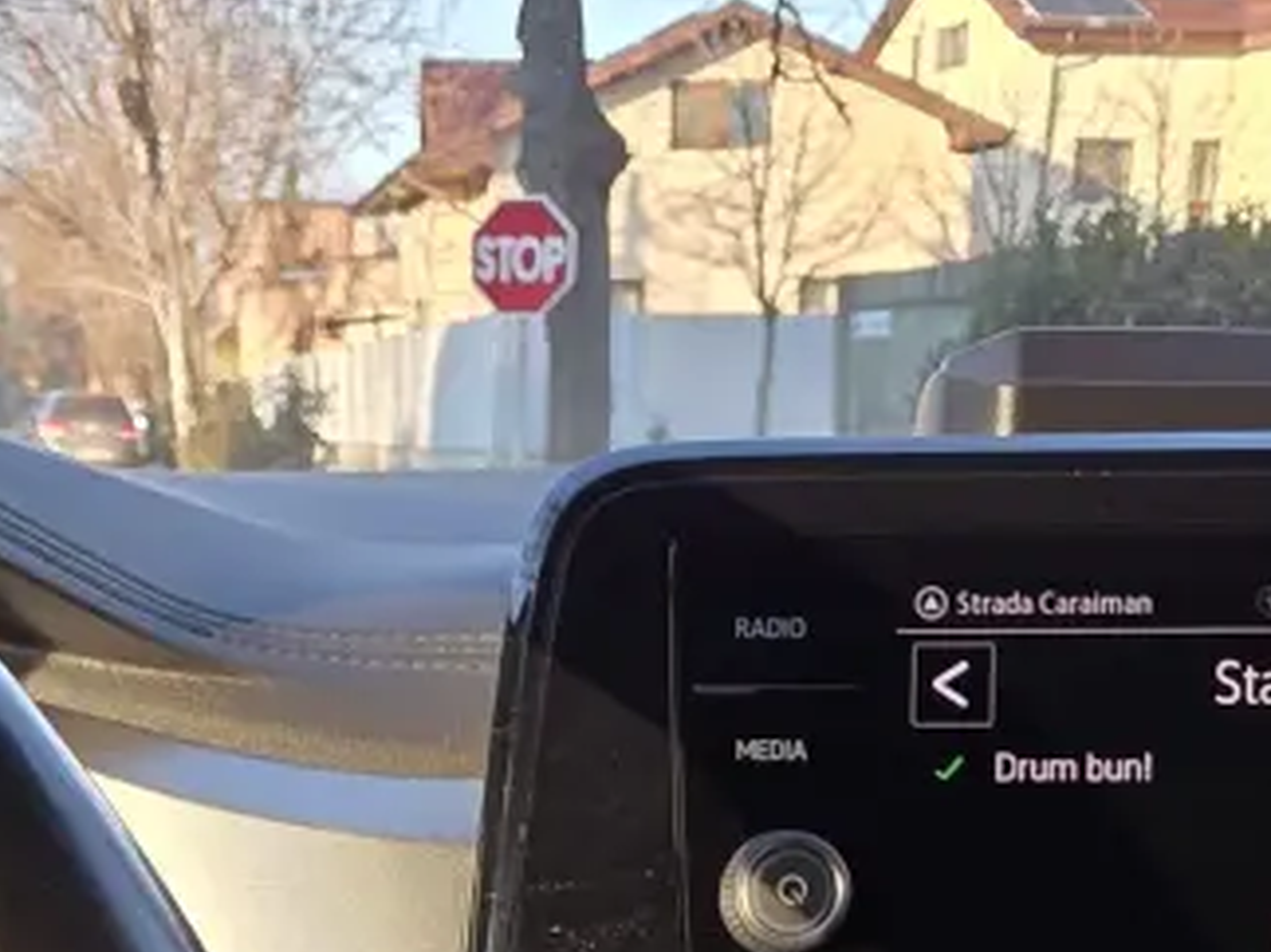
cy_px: 1286
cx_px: 311
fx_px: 2129
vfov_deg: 22.2
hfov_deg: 32.6
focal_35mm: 58
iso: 20
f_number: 1.9
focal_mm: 2.2
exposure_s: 1/83.9
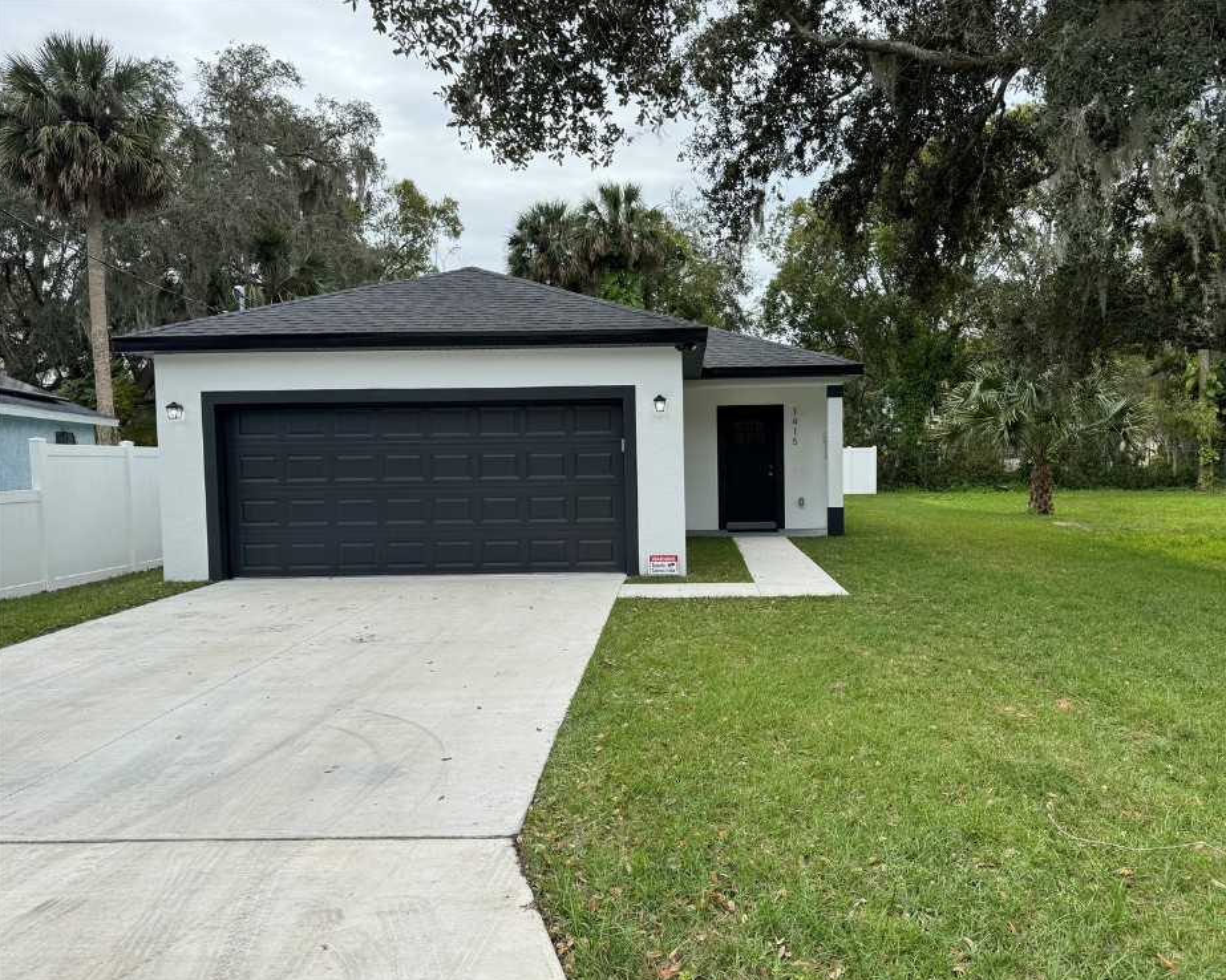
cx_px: 675
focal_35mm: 26
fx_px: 943
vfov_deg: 54.9
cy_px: 507
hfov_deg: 65.9
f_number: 1.78
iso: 80
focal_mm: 6.86
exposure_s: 1/1285
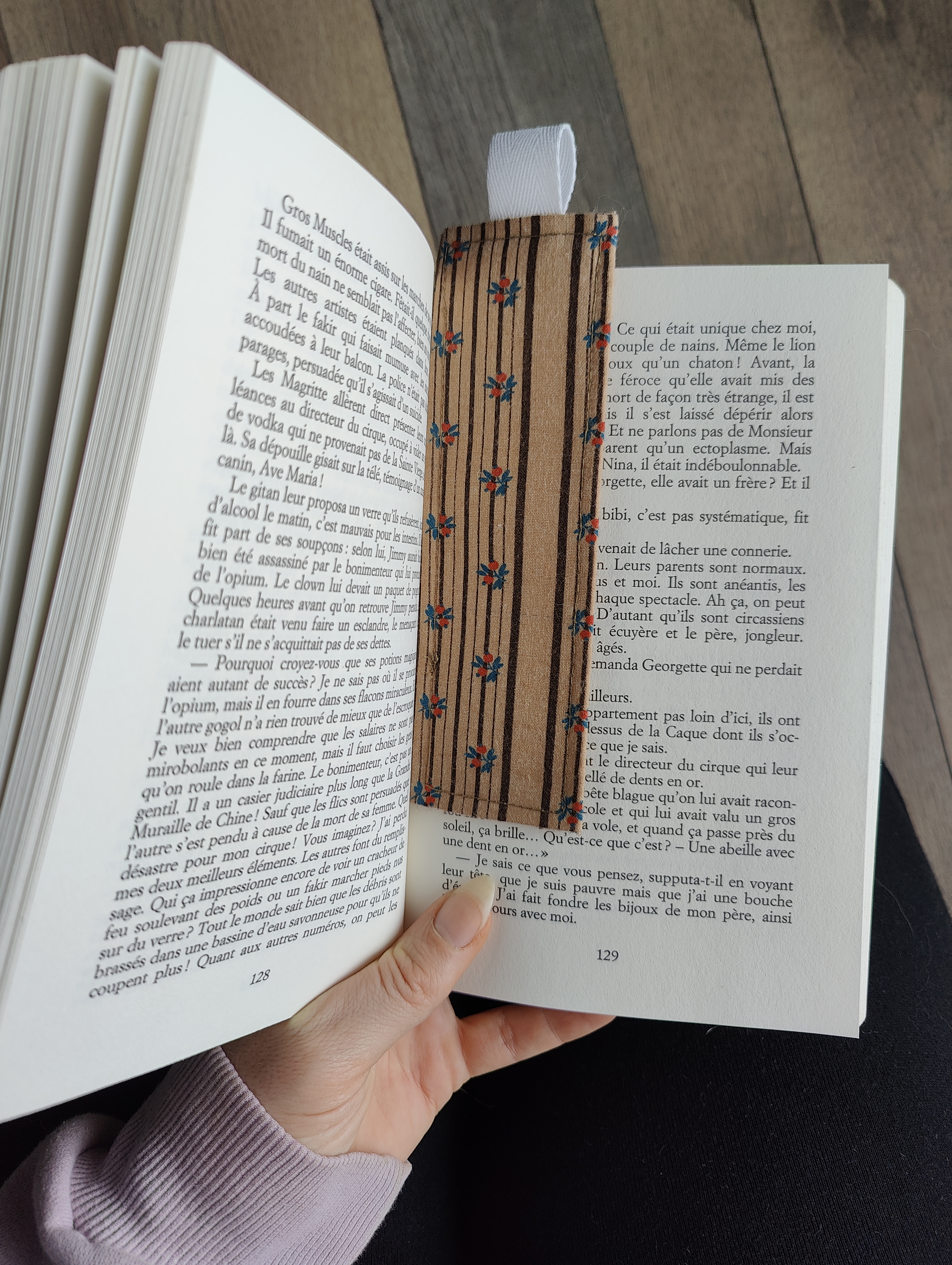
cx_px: 458
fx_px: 878
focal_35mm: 24
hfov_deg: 56.9
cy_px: 610
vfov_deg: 71.5
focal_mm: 6.06
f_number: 1.8
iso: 125
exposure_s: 1/95
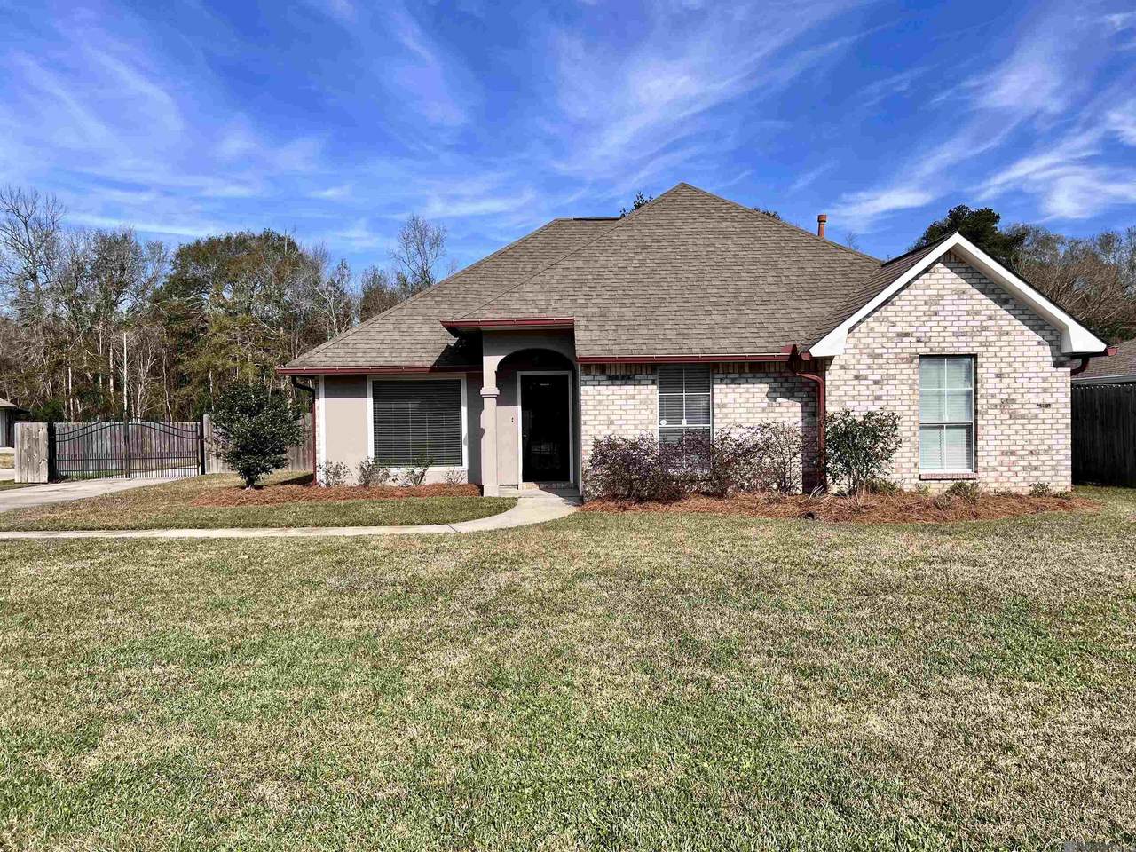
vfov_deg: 53.1
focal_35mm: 26
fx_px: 853
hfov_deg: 67.3
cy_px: 426
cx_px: 568
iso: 50
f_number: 1.5
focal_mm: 5.7
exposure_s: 1/4274
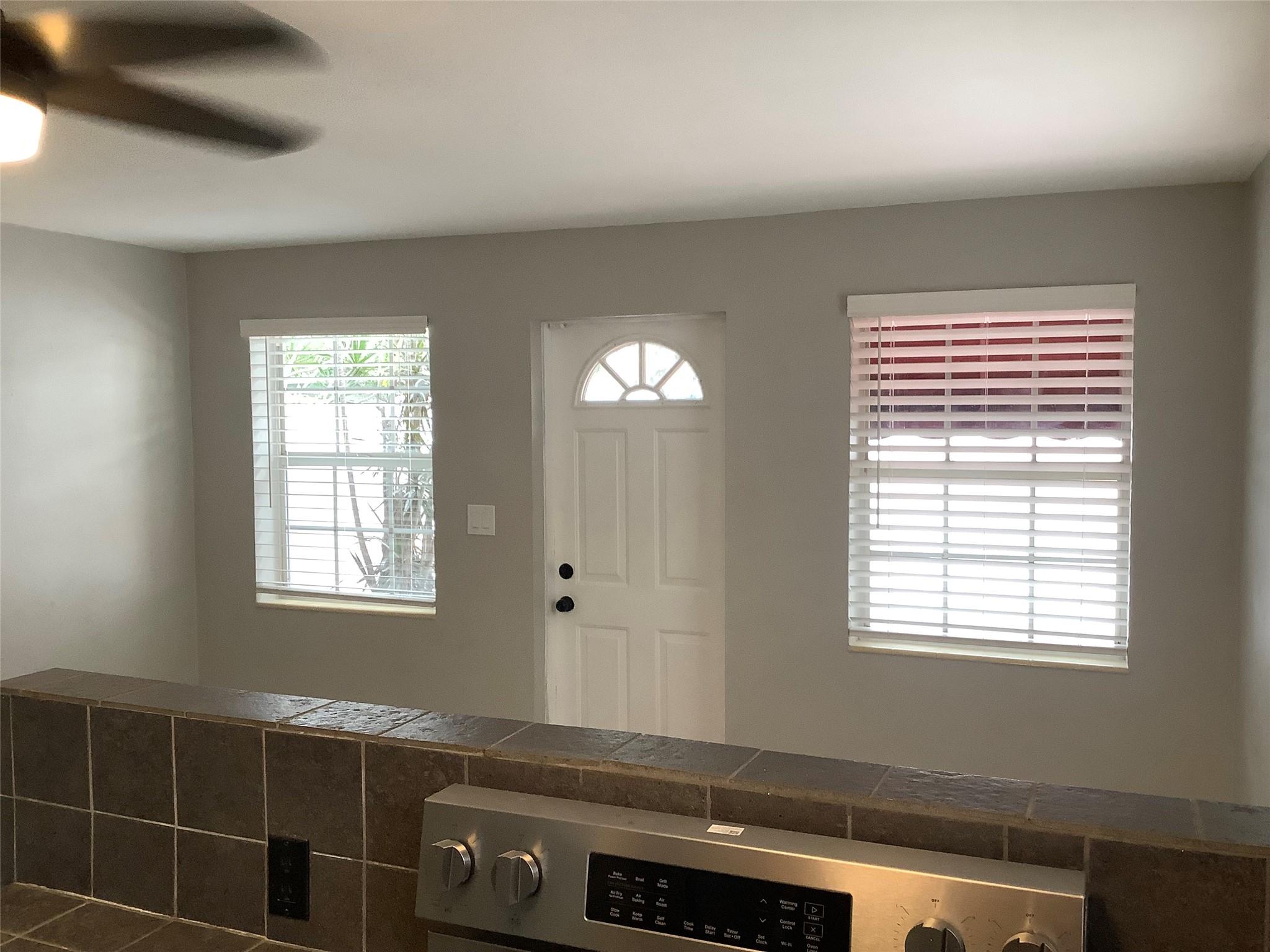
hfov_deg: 58.4
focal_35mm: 31
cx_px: 635
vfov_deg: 45.4
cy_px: 476
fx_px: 1137
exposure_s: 1/60
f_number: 2.4
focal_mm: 3.3
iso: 125
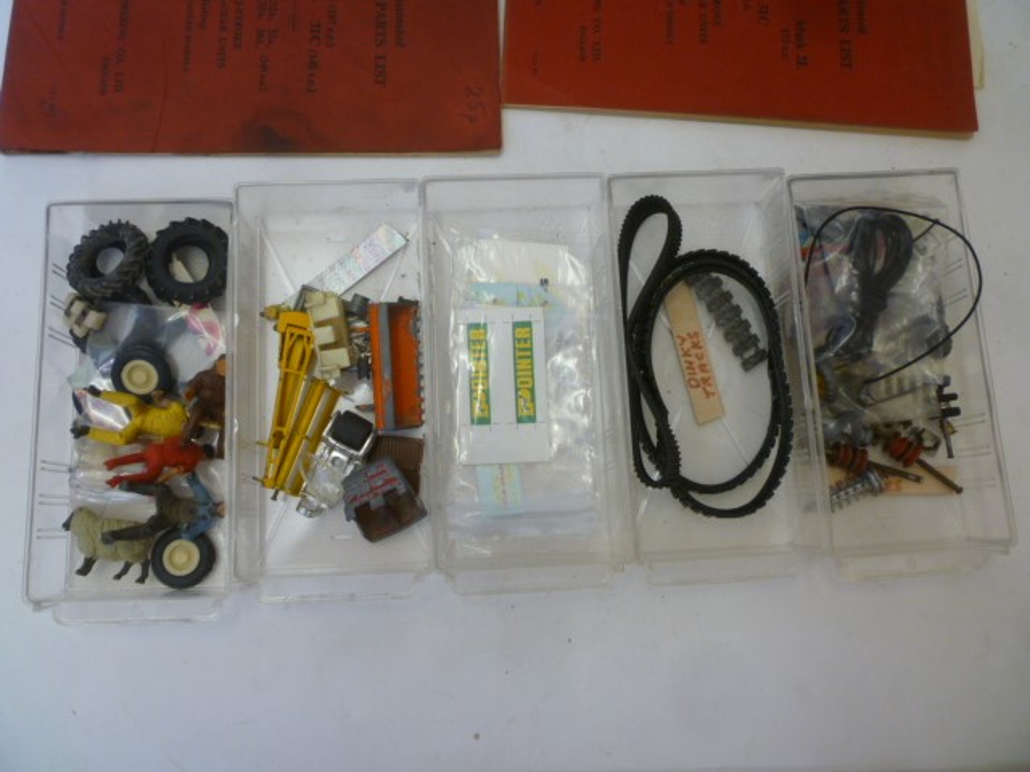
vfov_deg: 48.2
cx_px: 515
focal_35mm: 29
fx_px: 863
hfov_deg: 61.7
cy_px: 386
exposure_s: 1/30
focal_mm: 5.2
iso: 125
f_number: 3.3
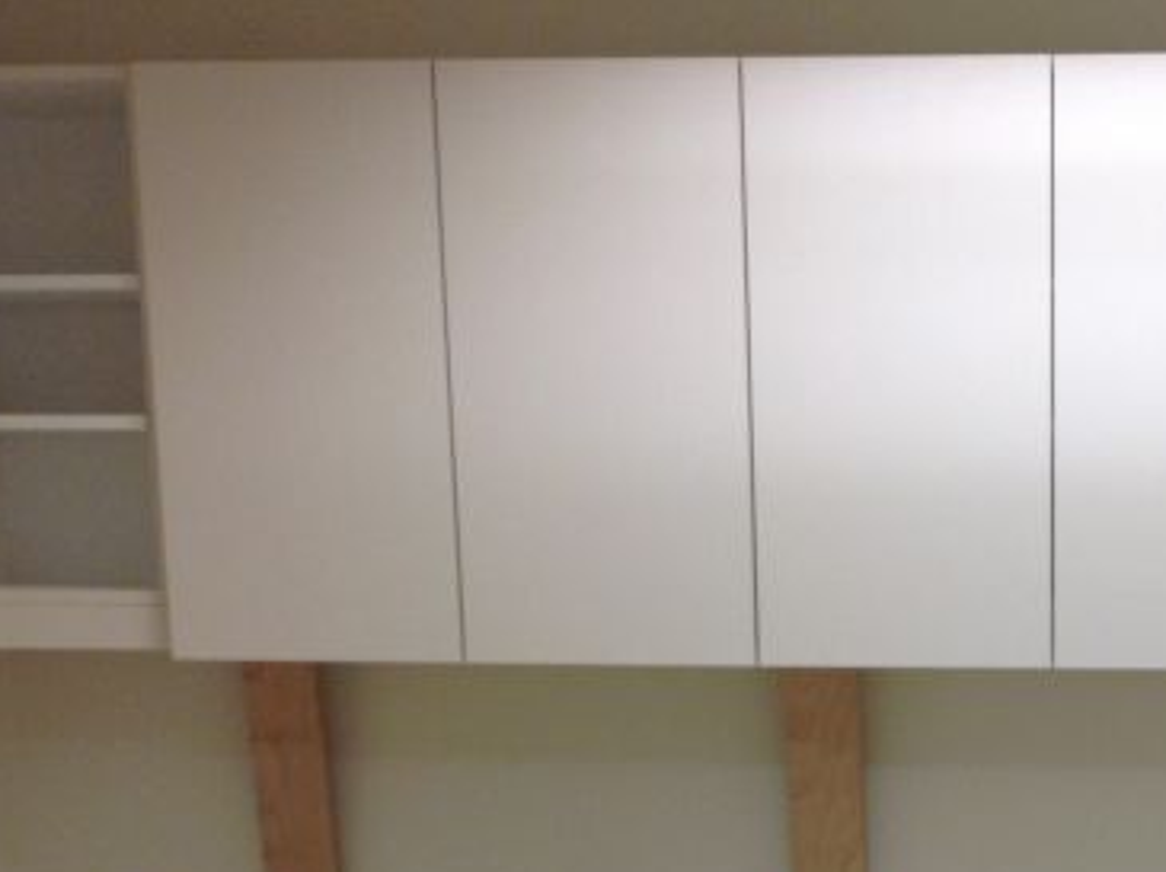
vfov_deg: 18.4
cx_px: 1065
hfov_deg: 24.6
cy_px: 955
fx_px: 2591
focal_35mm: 77
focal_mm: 4.28
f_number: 2.4
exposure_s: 1/30
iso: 50
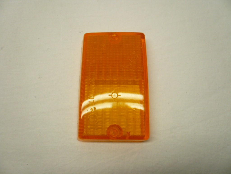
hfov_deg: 63.4
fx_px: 187
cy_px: 87
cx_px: 116
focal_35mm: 28
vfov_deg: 49.7
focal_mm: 4.6
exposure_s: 1/80
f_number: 2.8
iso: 100
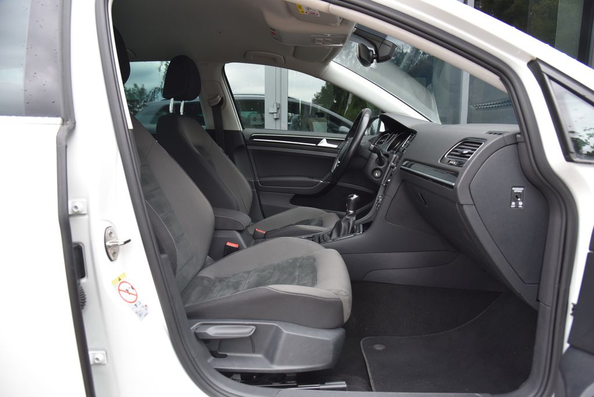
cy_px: 198
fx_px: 396
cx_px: 297
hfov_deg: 73.7
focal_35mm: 24
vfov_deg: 53.2
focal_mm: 24
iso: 500
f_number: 4.5
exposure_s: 1/80
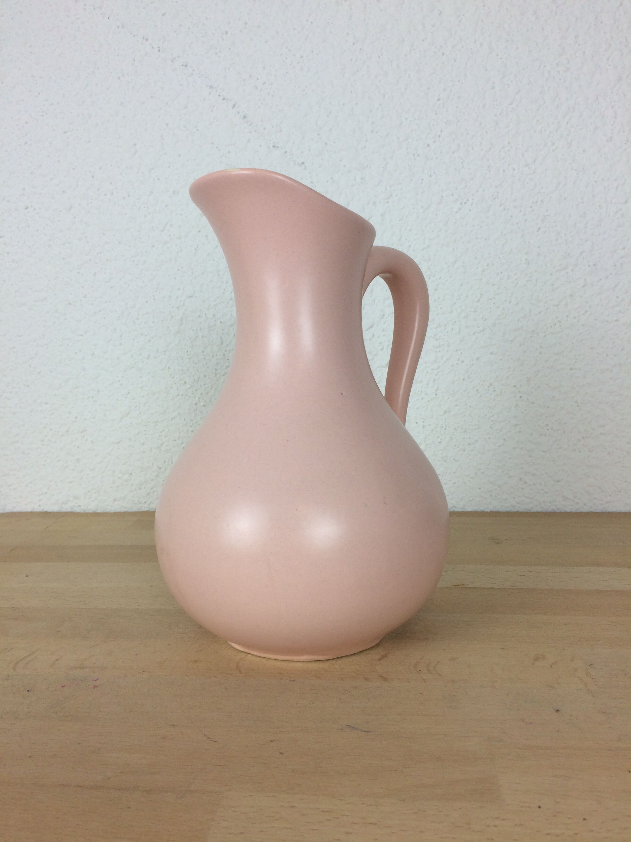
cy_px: 421
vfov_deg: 61.7
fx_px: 705
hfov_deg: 48.2
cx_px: 316
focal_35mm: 29
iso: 50
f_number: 2.2
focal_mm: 4.15
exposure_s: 1/100
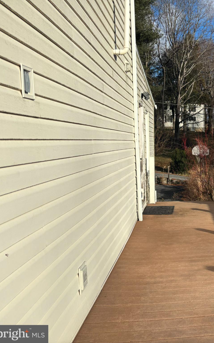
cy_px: 171
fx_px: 345
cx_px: 222
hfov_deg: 31.4
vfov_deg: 52.8
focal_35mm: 37
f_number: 1.6
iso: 50
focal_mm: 5.96
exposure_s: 1/5952
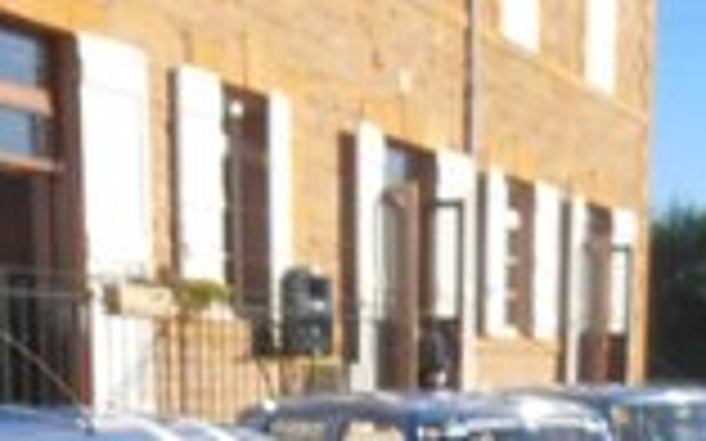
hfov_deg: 31.4
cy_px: 594
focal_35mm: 65
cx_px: 432
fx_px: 1250
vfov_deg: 18.4
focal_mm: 4.2
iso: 80
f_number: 3
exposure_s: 1/1000
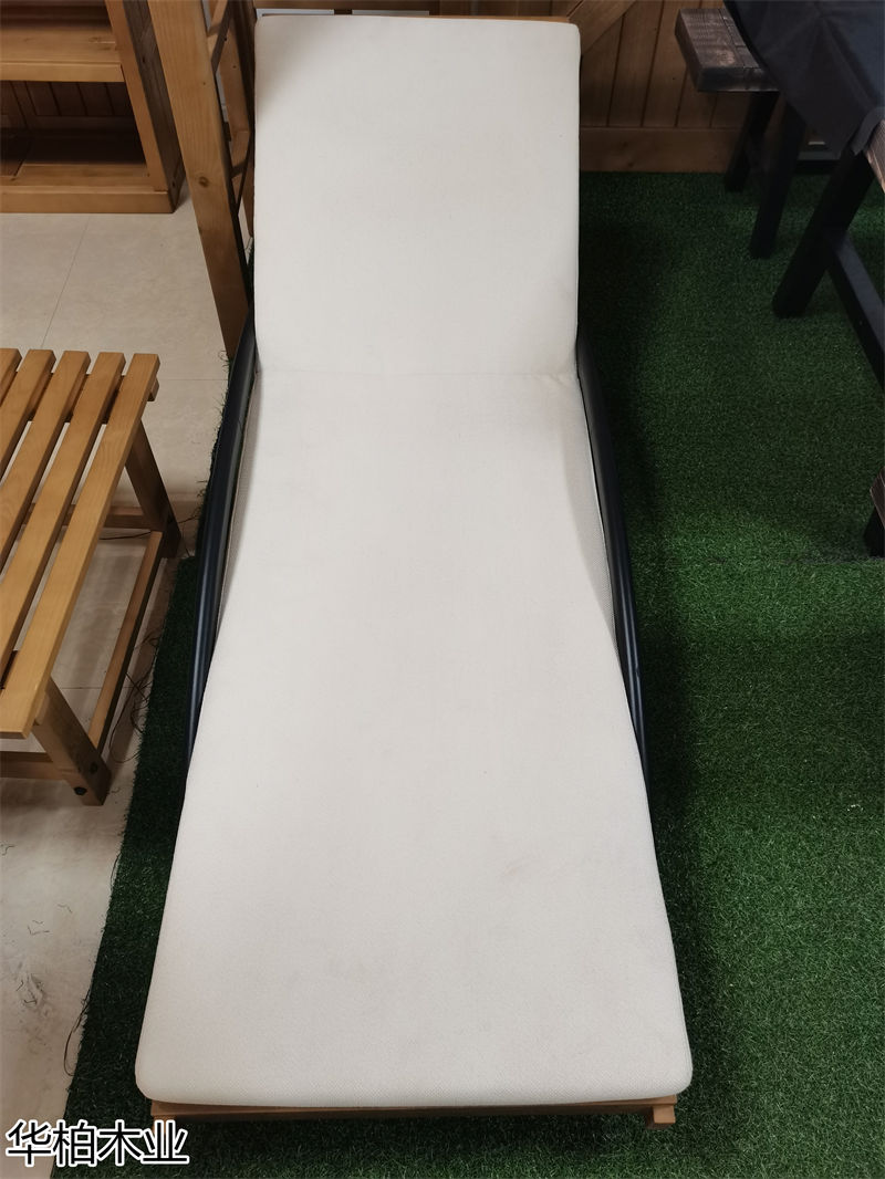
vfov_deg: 67.3
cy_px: 590
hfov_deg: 53.1
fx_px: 886
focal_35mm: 26
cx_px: 442
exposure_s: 1/50
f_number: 1.8
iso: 320
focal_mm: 5.58
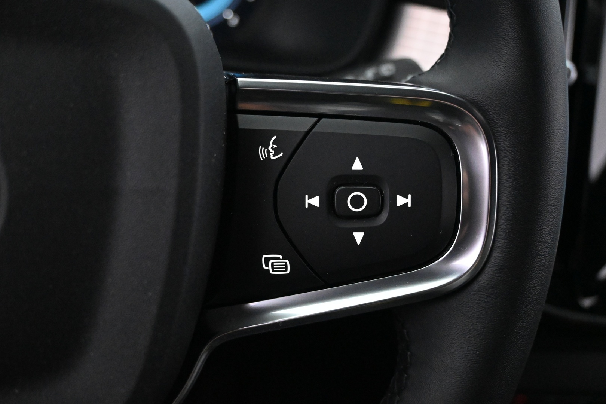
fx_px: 631
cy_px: 202
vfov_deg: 35.5
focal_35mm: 38
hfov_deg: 51.3
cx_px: 303
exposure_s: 1/40
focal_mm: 25
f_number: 4.2
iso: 9000
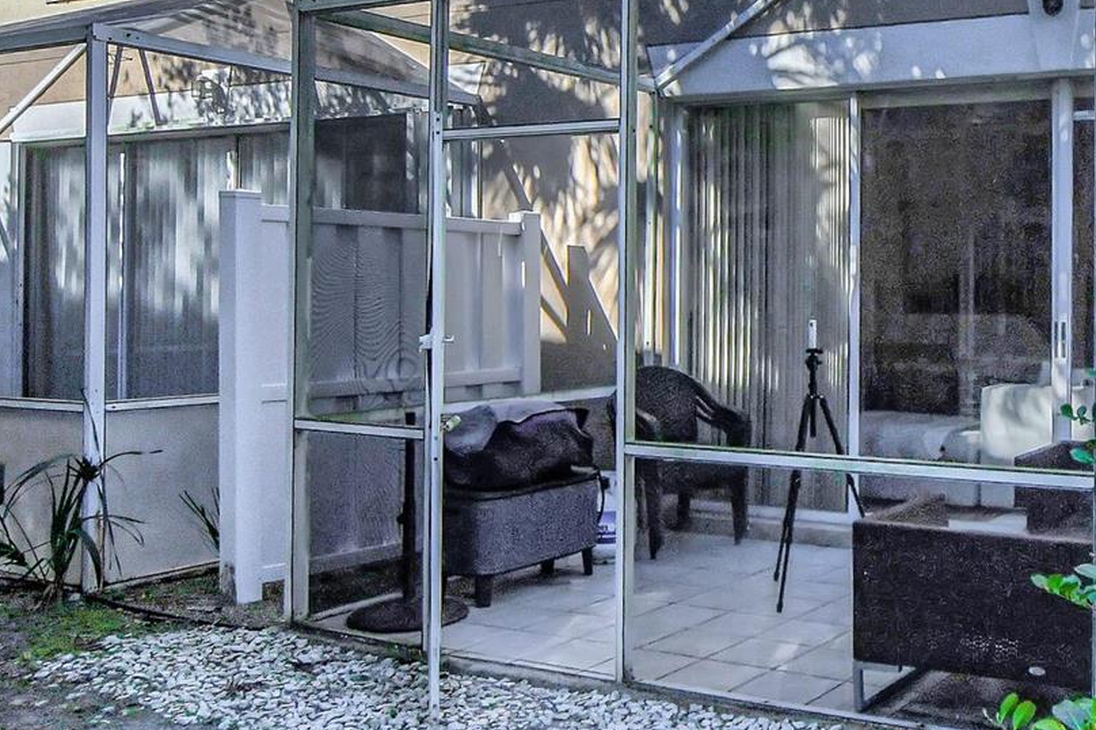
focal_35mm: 38
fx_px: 1156
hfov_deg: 46.2
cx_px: 971
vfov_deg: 35.0
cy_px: 324
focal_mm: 10
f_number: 8
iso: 1000
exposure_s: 1/1250
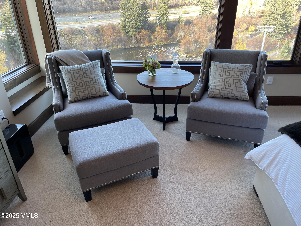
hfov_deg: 67.3
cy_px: 113
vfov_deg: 53.1
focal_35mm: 26
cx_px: 150
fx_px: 226
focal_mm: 5.1
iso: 80
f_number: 1.6
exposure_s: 1/120
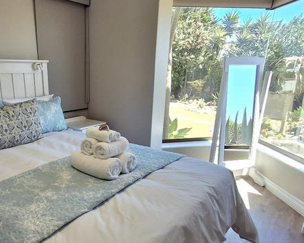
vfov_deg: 50.8
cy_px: 157
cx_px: 95
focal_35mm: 28
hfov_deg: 60.3
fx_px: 252
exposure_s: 1/435
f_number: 2.2
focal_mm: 1.64
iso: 40
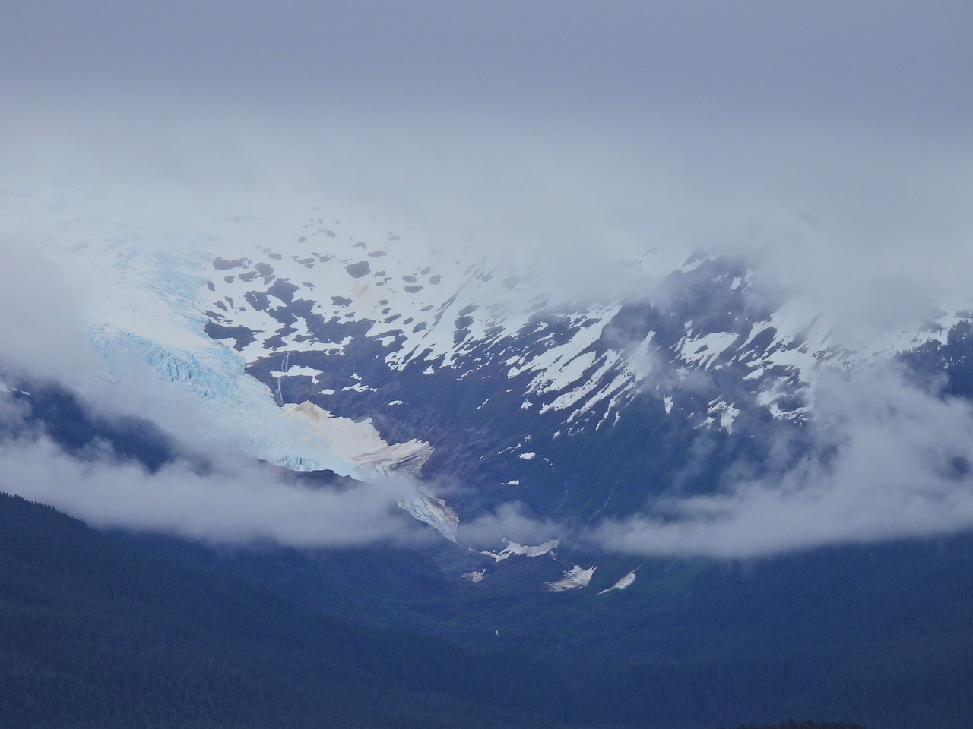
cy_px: 364
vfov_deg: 5.7
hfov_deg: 7.6
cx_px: 486
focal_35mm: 260
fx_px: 7308
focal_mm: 46.4
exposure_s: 1/1000
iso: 100
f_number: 4.5
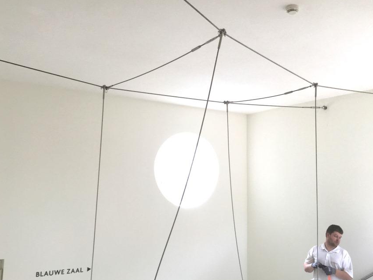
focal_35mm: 35
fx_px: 377
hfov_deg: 52.5
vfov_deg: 40.7
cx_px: 207
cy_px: 138
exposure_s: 1/100
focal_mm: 4.15
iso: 40
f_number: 2.2
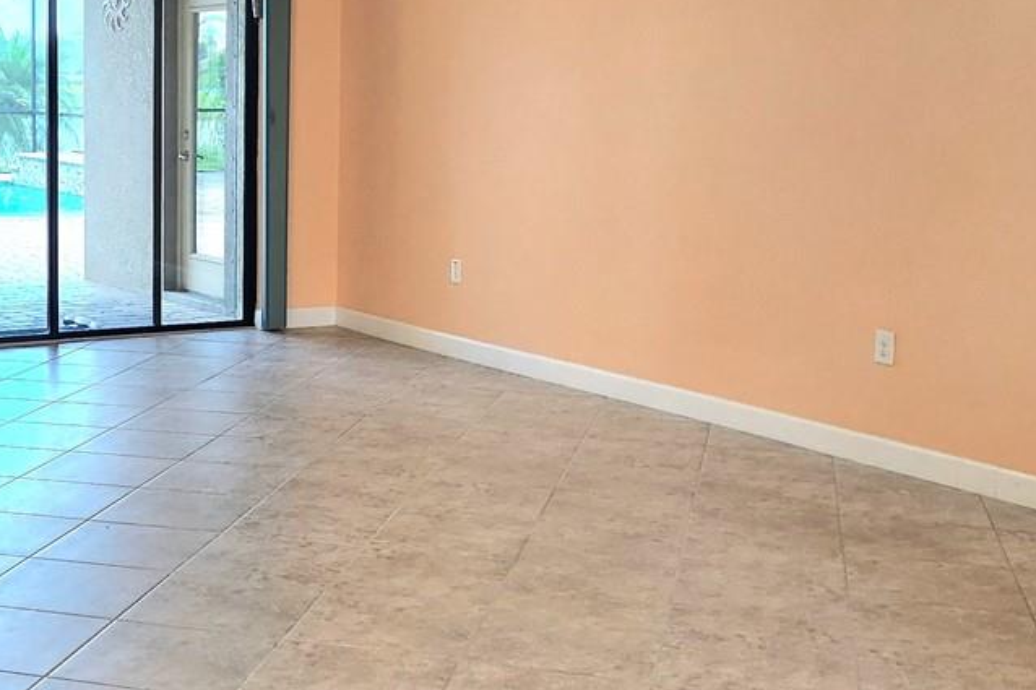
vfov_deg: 22.5
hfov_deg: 32.5
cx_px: 208
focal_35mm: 60
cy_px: 209
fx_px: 1726
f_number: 1.8
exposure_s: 1/120
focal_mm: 5.4
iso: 125
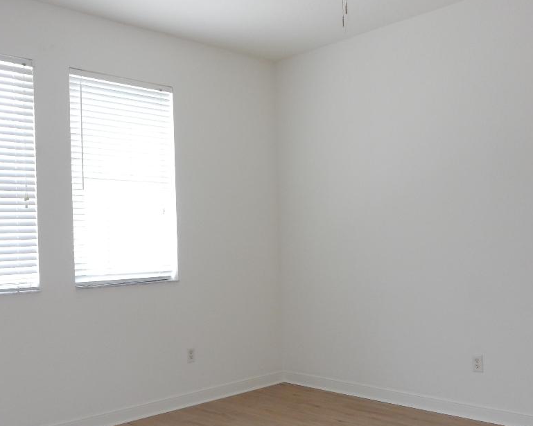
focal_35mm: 39
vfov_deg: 38.2
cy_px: 237
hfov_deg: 46.8
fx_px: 615
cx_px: 237
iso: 180
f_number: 4.5
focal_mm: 5.4
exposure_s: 1/30
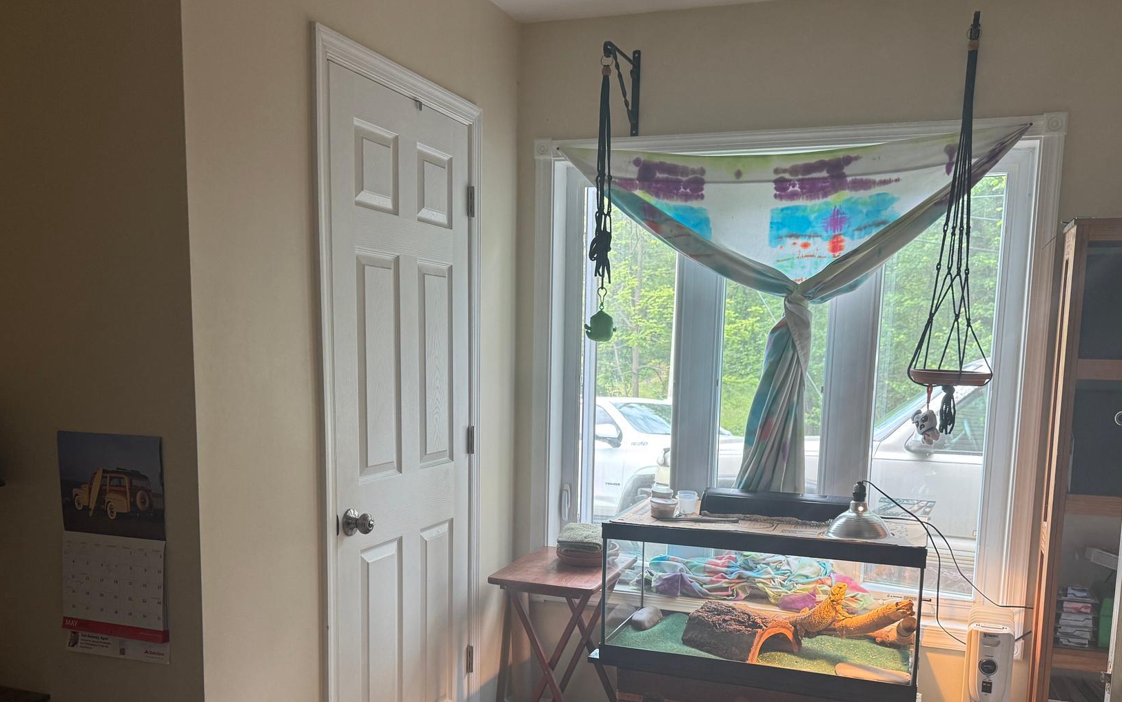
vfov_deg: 38.9
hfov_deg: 59.6
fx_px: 979
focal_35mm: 32
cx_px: 571
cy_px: 477
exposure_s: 1/60
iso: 160
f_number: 1.78
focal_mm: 6.76
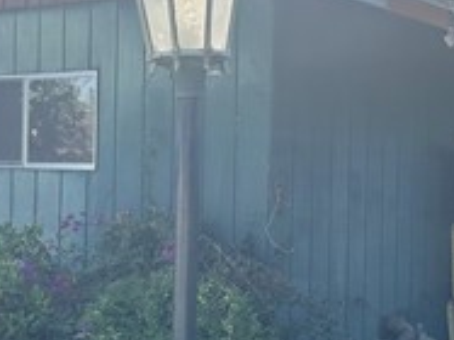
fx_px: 1075
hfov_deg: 23.8
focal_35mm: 82
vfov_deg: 18.0
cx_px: 158
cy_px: 185
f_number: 1.78
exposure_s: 1/1321
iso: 80
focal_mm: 6.86
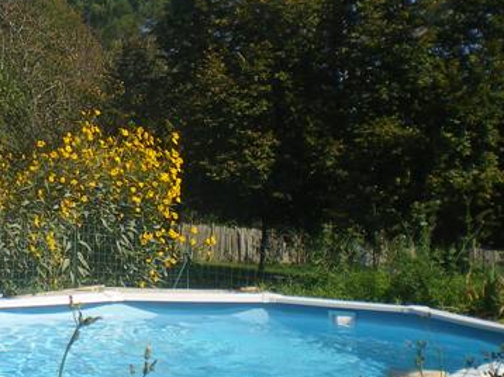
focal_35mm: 85
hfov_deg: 22.2
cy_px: 177
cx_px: 11
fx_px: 1237
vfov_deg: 17.3
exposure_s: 1/400
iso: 64
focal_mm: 6.3
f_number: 4.6
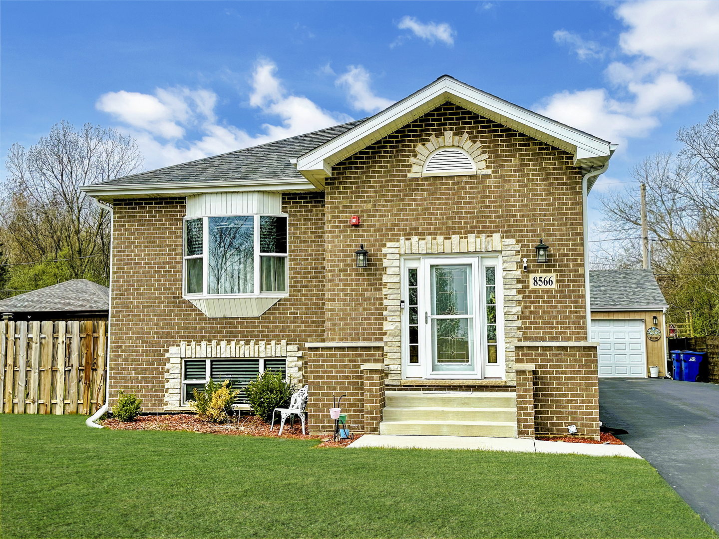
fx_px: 810
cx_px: 360
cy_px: 270
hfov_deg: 47.9
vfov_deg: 36.8
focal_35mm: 39
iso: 80
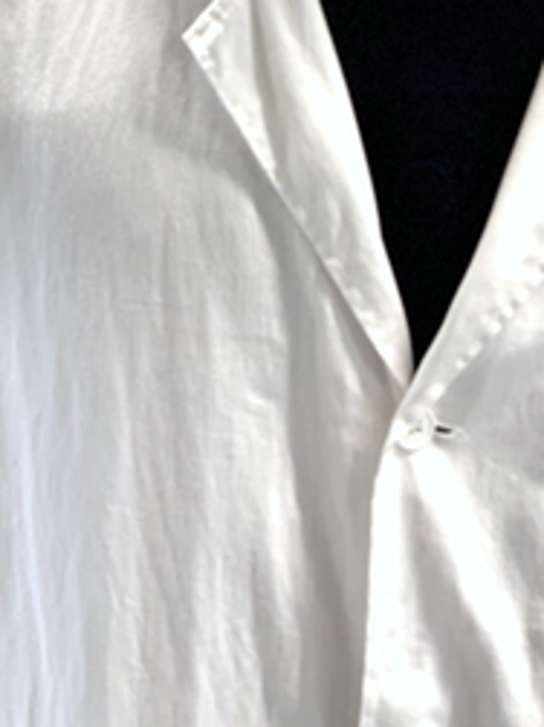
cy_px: -220
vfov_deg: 13.1
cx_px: 453
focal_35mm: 145
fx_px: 3041
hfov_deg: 10.2
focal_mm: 6
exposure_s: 1/50
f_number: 2.4
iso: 100
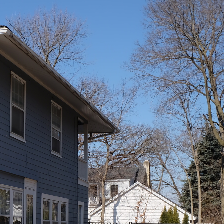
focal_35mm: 82
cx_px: -32
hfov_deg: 20.0
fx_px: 600
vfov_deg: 20.9
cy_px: 170
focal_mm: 26.9
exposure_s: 1/350
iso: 400
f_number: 13
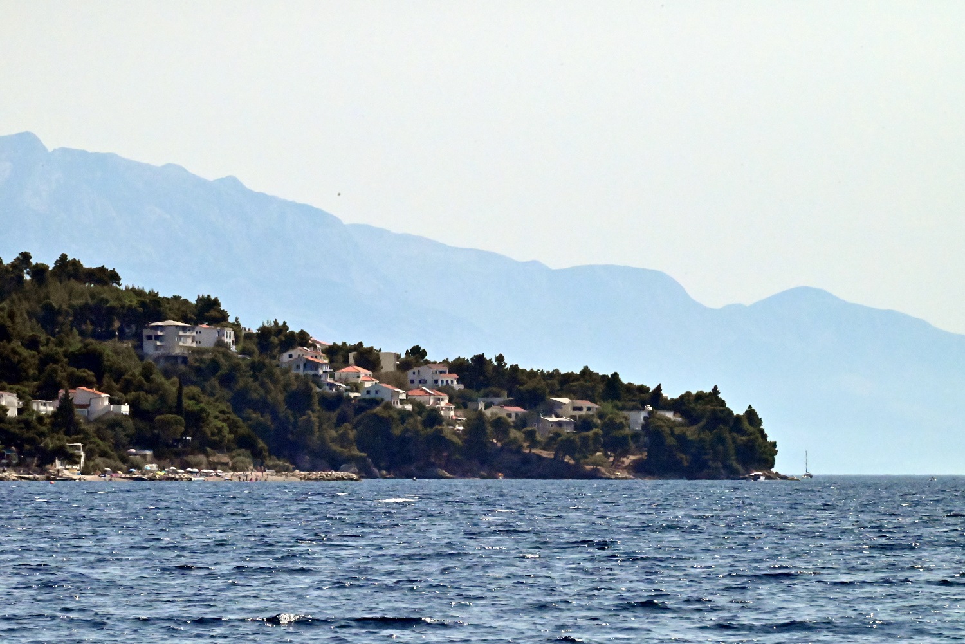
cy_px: 322
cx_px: 482
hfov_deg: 7.4
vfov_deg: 4.9
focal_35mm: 280
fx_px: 7507
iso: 16000
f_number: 29
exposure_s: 1/8000
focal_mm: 280
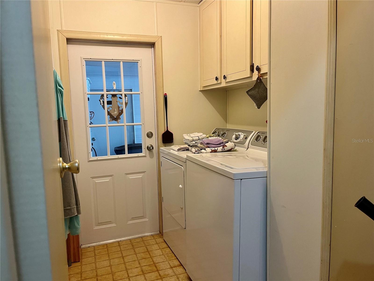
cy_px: 140
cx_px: 187
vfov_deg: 53.1
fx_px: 281
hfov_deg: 67.3
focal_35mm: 26
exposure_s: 1/60
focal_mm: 5.1
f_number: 1.6
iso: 125
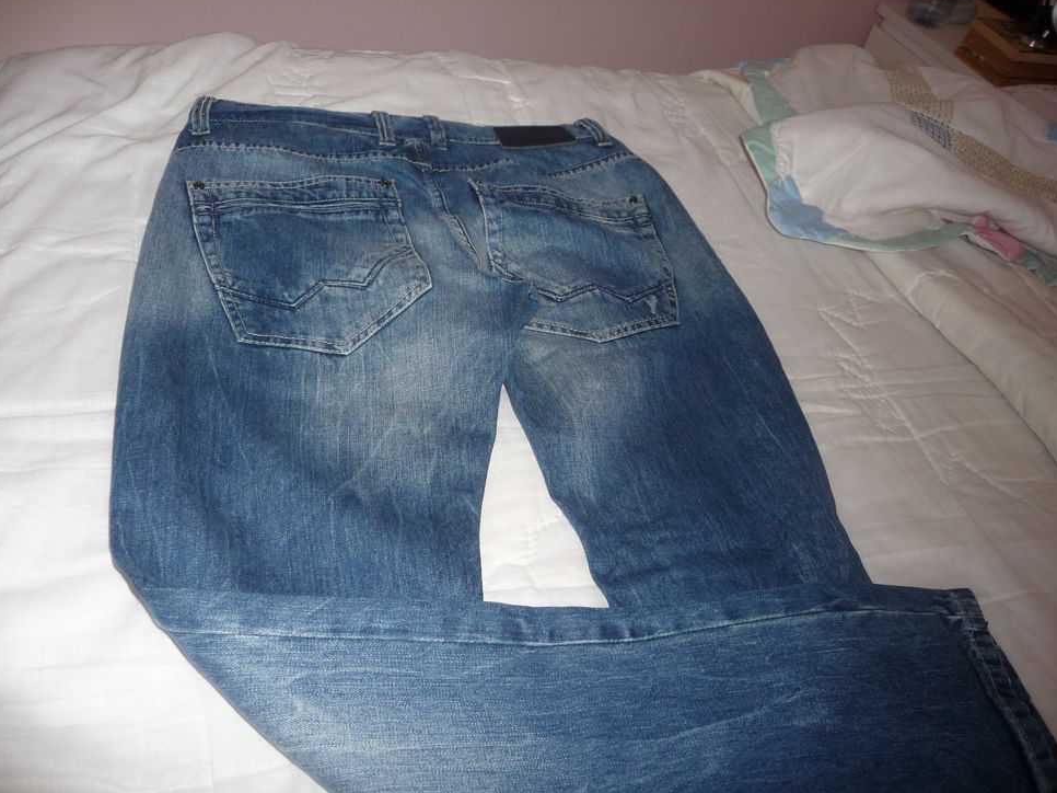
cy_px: 399
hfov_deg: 61.7
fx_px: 885
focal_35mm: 29
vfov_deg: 48.2
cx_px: 542
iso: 100
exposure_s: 1/30
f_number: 3.3
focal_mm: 4.7
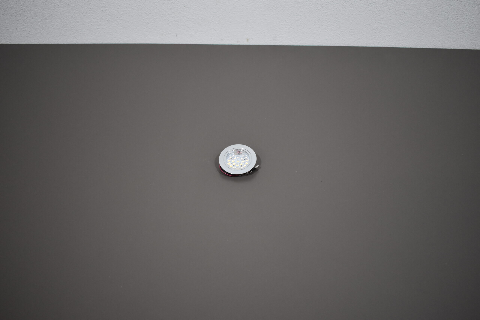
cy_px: 160
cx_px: 240
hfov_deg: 53.1
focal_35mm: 36
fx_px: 480
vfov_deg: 36.9
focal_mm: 24
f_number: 3.8
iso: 800
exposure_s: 1/250
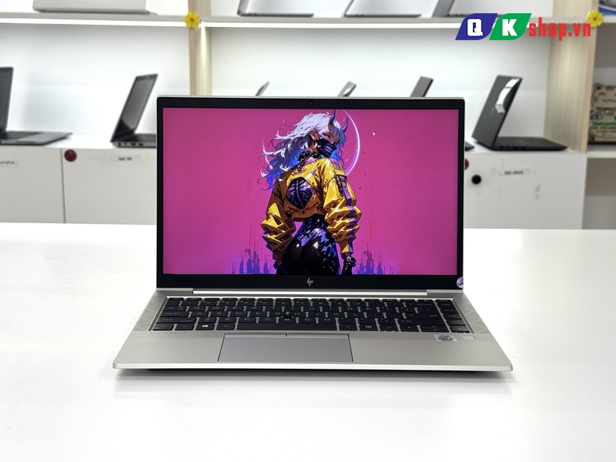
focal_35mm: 48
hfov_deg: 39.7
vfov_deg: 30.3
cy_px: 231
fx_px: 854
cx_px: 308
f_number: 1.78
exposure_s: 1/121
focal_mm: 6.76
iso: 50
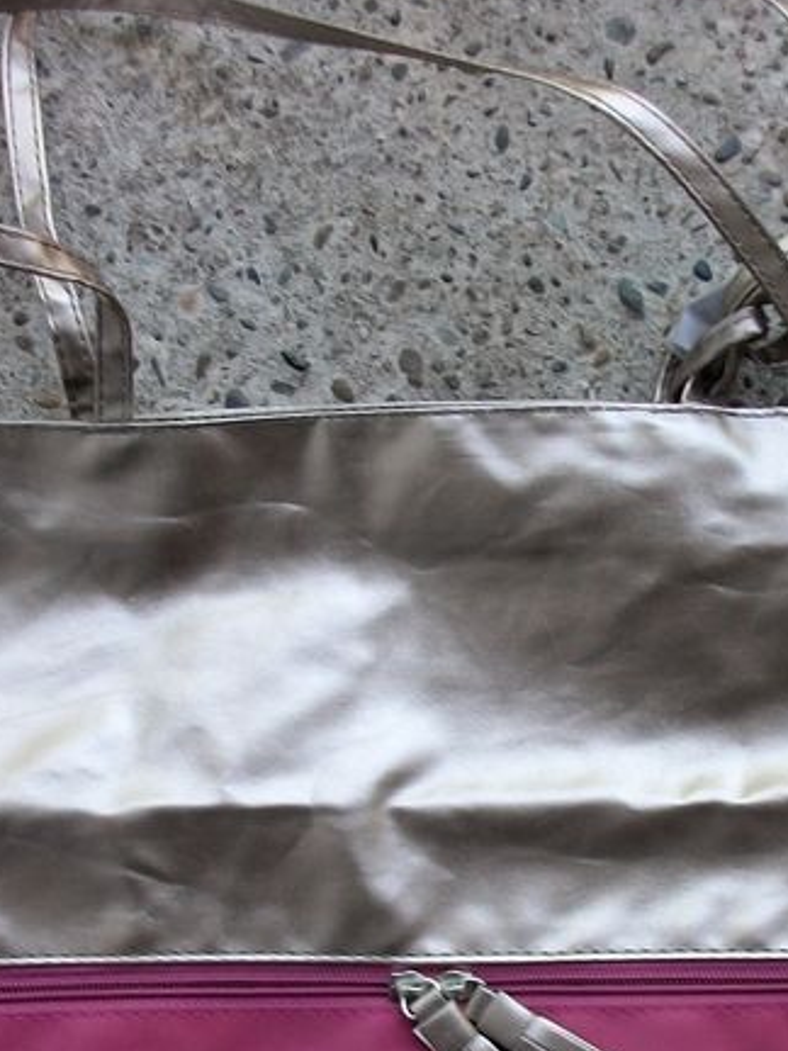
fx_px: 2246
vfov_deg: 26.1
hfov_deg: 19.8
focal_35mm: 74
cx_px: 545
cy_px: 759
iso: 80
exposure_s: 1/58.1
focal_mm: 5.7
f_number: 2.9
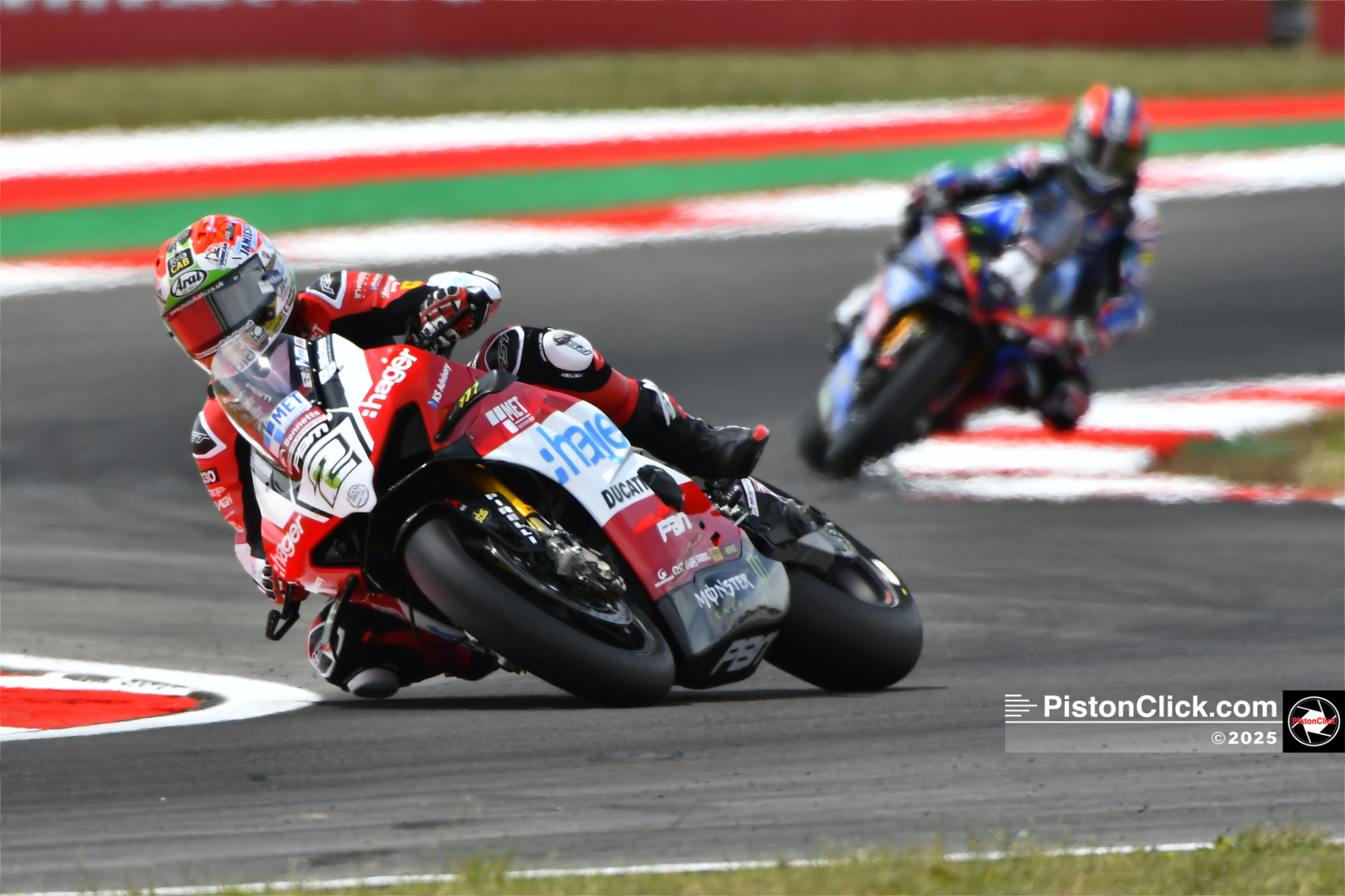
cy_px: 448
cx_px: 672
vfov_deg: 1.7
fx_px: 30816
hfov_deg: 2.5
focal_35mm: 825
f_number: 6.3
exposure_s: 1/1000
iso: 360
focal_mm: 550
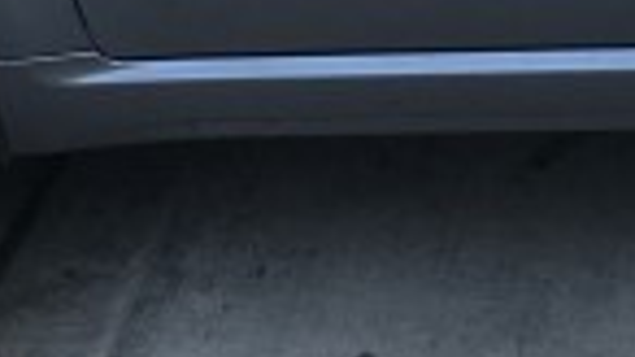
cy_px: -348
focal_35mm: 214
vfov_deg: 5.6
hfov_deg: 10.0
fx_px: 3602
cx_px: 644
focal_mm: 3.99
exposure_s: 1/929
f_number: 1.8
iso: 20
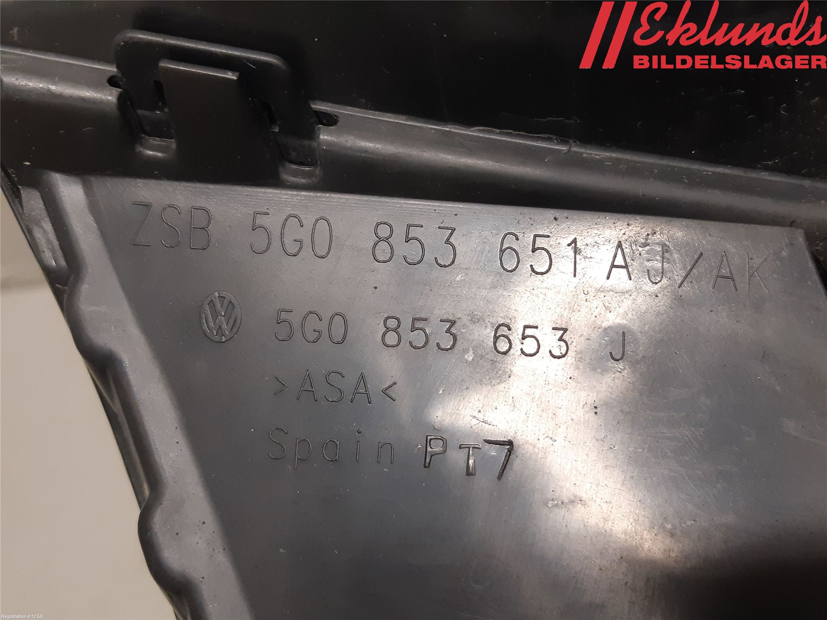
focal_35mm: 26
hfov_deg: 67.3
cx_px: 414
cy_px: 310
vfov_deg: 53.1
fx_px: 621
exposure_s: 1/50
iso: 125
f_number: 1.7
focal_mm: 3.93
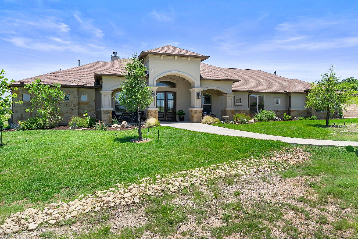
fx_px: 239
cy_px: 120
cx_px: 179
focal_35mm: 24
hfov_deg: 73.7
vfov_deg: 53.2
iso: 160
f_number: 11
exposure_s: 1/100
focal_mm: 24
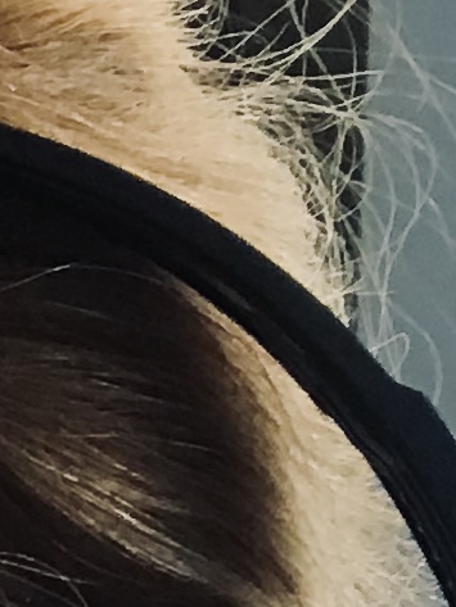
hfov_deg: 6.6
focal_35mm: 209
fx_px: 3669
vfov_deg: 8.3
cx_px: -818
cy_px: 1700
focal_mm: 2.87
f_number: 2.2
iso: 32
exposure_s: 1/33
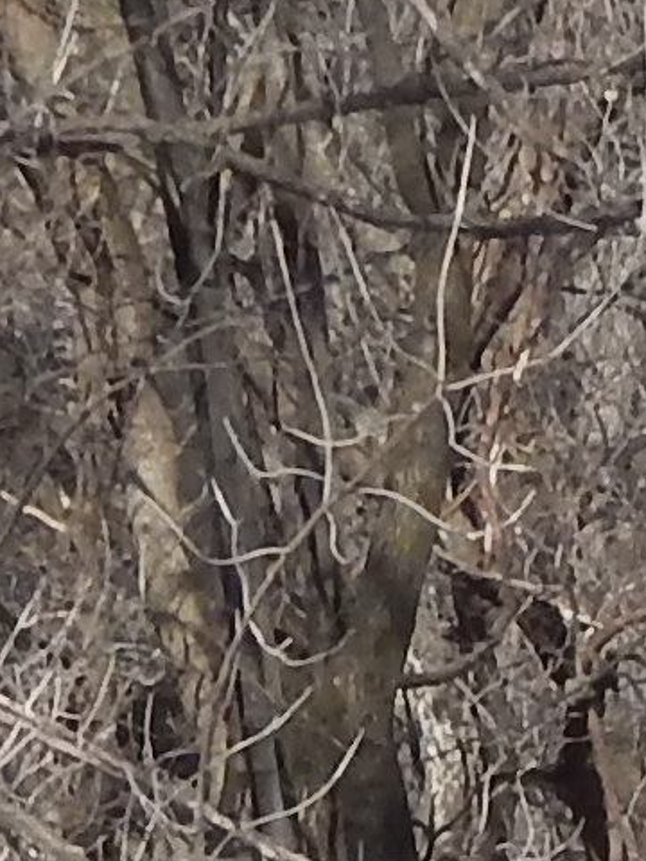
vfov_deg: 3.4
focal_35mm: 586
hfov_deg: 2.5
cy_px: 1767
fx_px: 14581
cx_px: 1305
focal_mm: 10.9
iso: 125
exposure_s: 1/800
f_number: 4
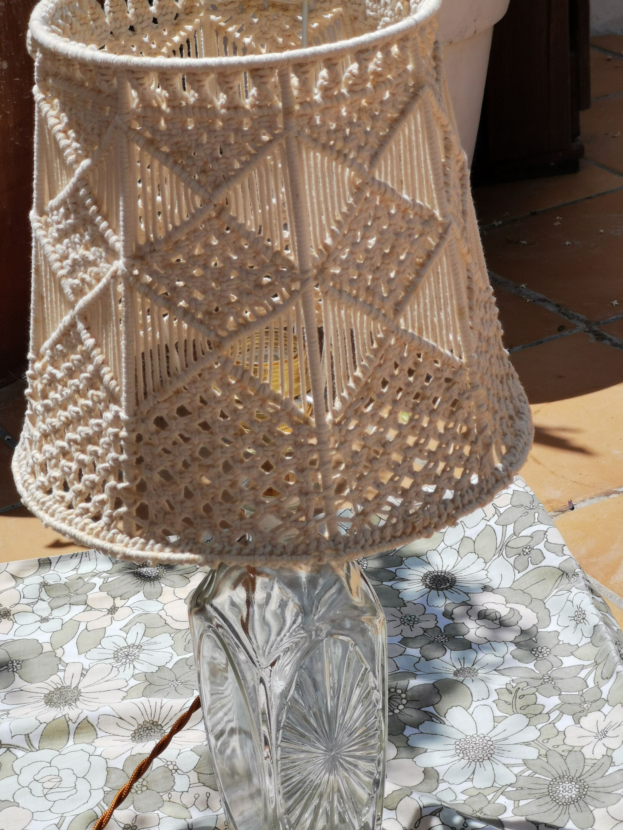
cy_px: 415
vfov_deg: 24.1
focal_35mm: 81
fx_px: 1944
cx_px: 312
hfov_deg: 18.2
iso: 50
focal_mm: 7.48
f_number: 2.4
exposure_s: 1/1916
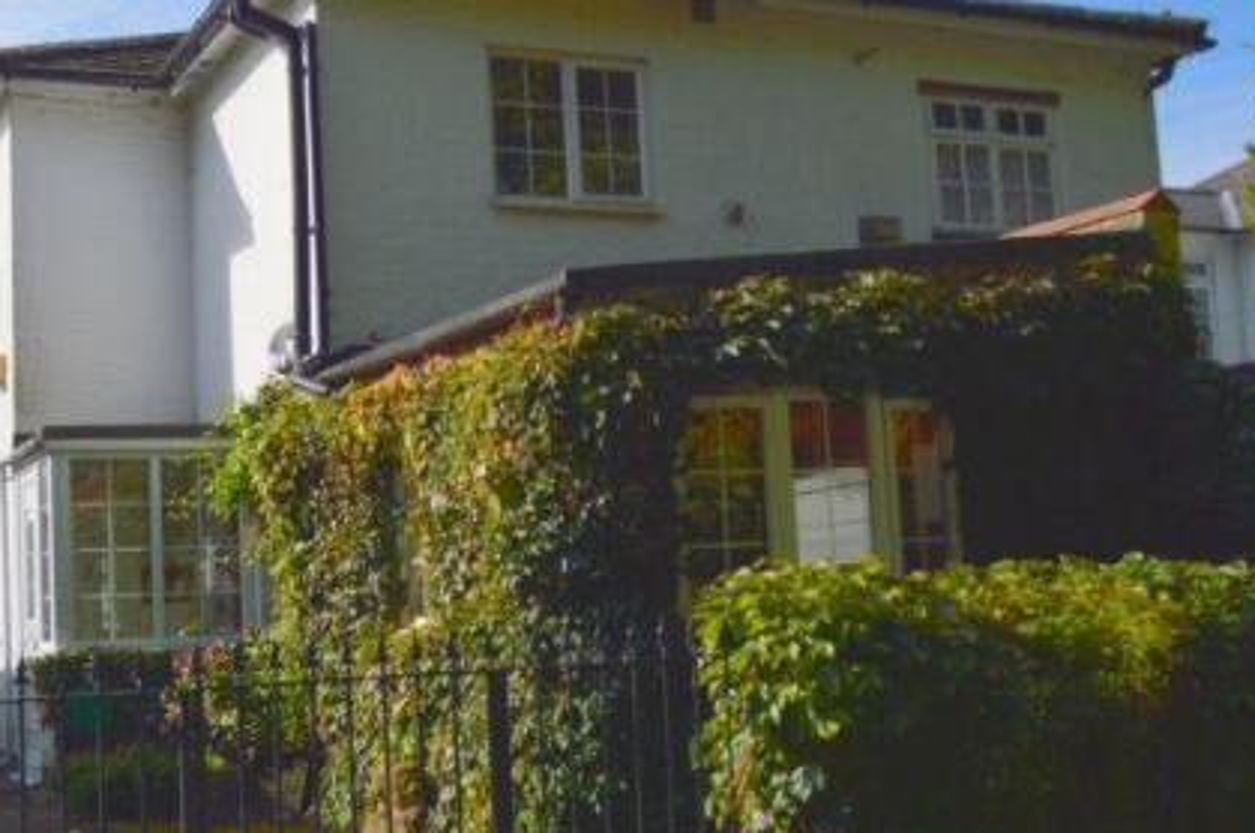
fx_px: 1636
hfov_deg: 41.4
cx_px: 404
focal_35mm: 47
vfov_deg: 28.6
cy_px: 414
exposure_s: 1/4000
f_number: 3.5
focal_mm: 20
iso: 100
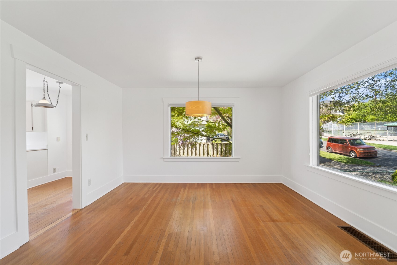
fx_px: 154
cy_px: 132
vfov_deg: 81.2
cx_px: 198
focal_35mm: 14
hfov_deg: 104.3
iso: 200
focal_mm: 14
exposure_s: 1/80
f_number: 8
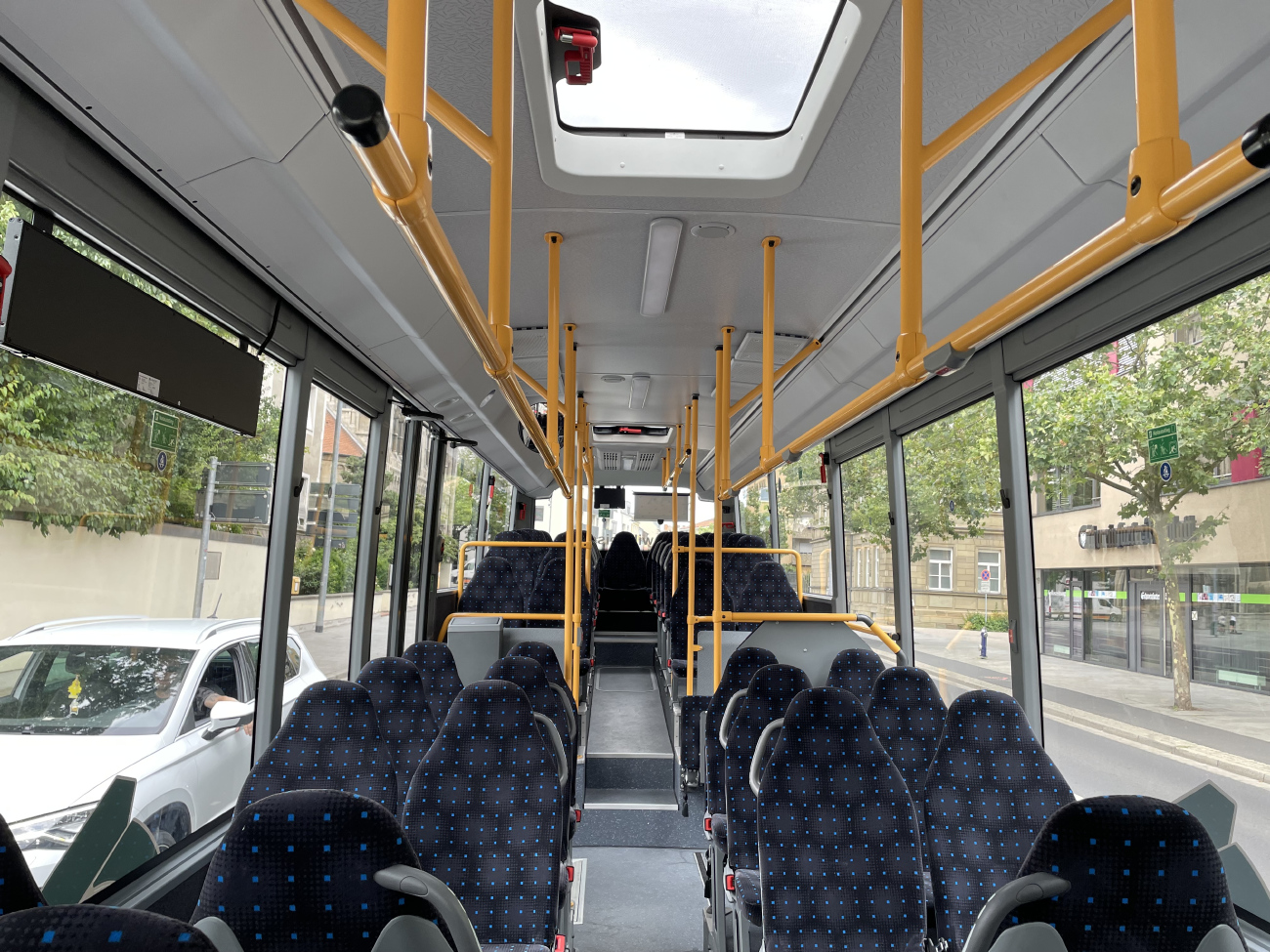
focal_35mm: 26
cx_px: 635
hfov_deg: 67.3
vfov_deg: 53.1
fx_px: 954
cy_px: 476
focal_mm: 4.2
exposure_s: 1/121
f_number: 1.6
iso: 50
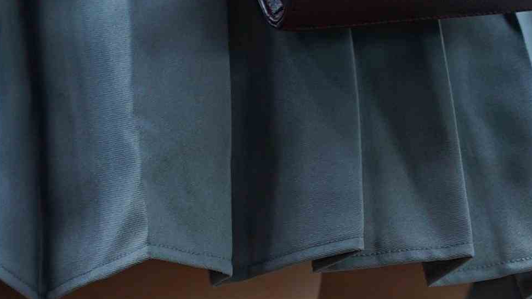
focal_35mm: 229
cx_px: 217
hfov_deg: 9.4
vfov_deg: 5.1
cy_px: 826
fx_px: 3231
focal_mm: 50
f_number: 1.8
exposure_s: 1/100
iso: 200
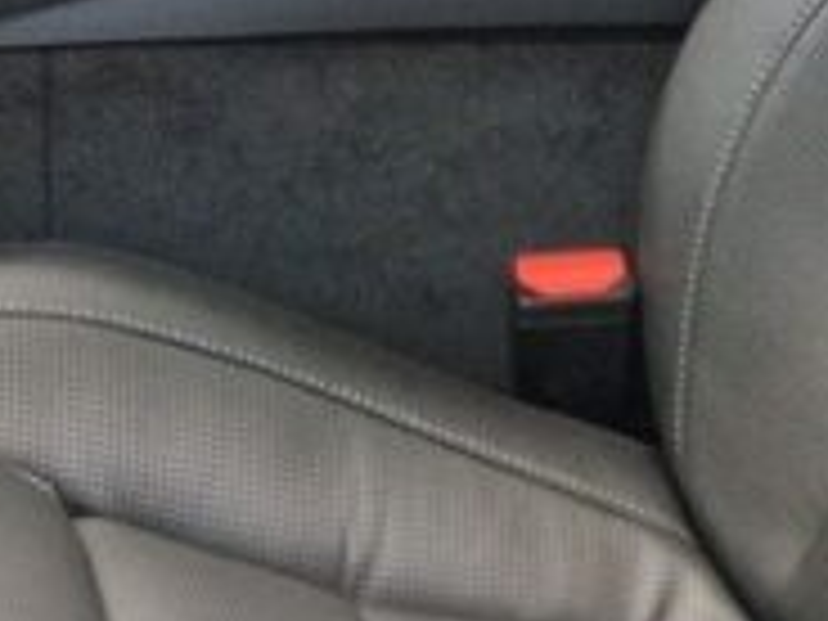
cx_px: -4
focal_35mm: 128
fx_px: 3062
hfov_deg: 15.1
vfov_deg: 11.5
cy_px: -14
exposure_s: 1/60
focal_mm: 5.4
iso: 500
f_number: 1.8
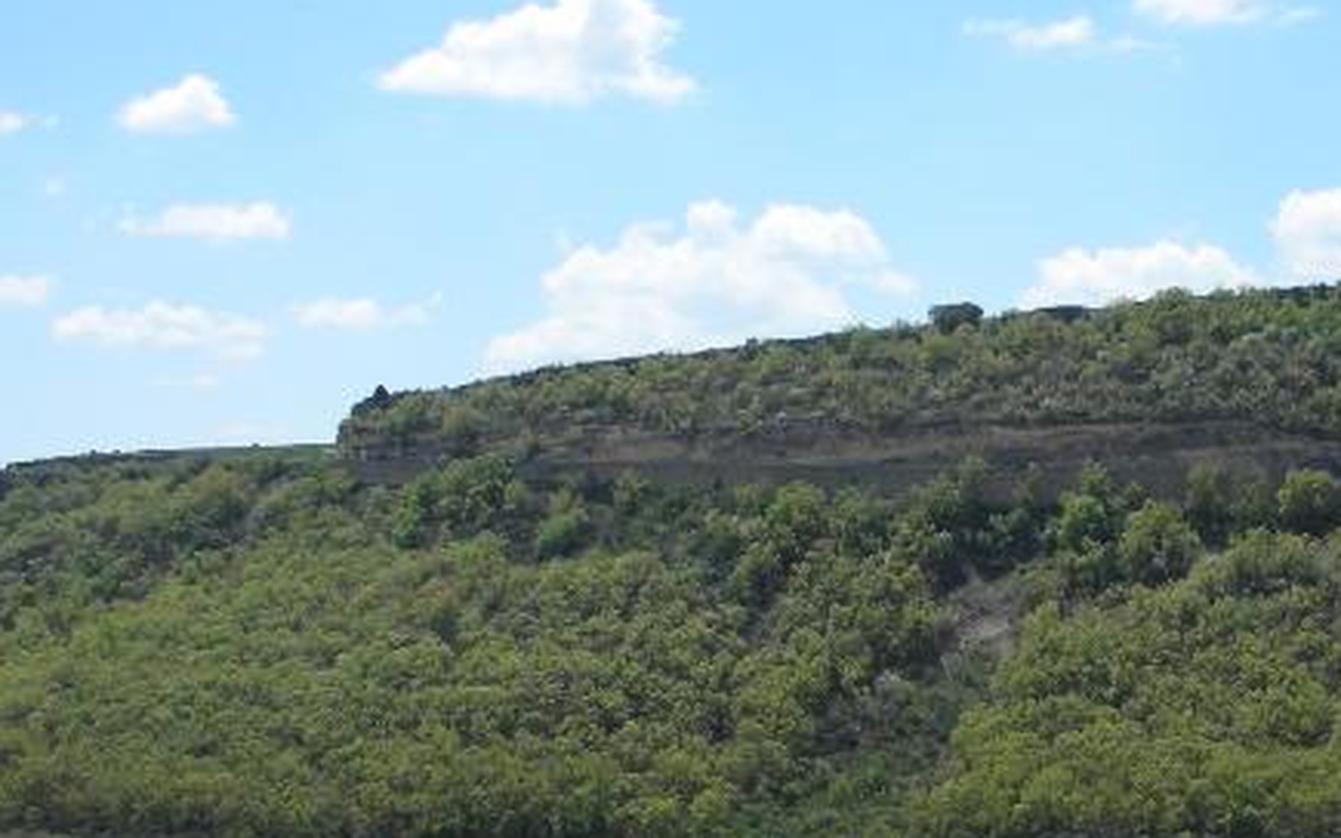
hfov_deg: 25.3
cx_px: 968
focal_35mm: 81
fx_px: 2961
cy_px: 695
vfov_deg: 16.0
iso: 50
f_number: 8.5
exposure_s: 1/107
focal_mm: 5.8
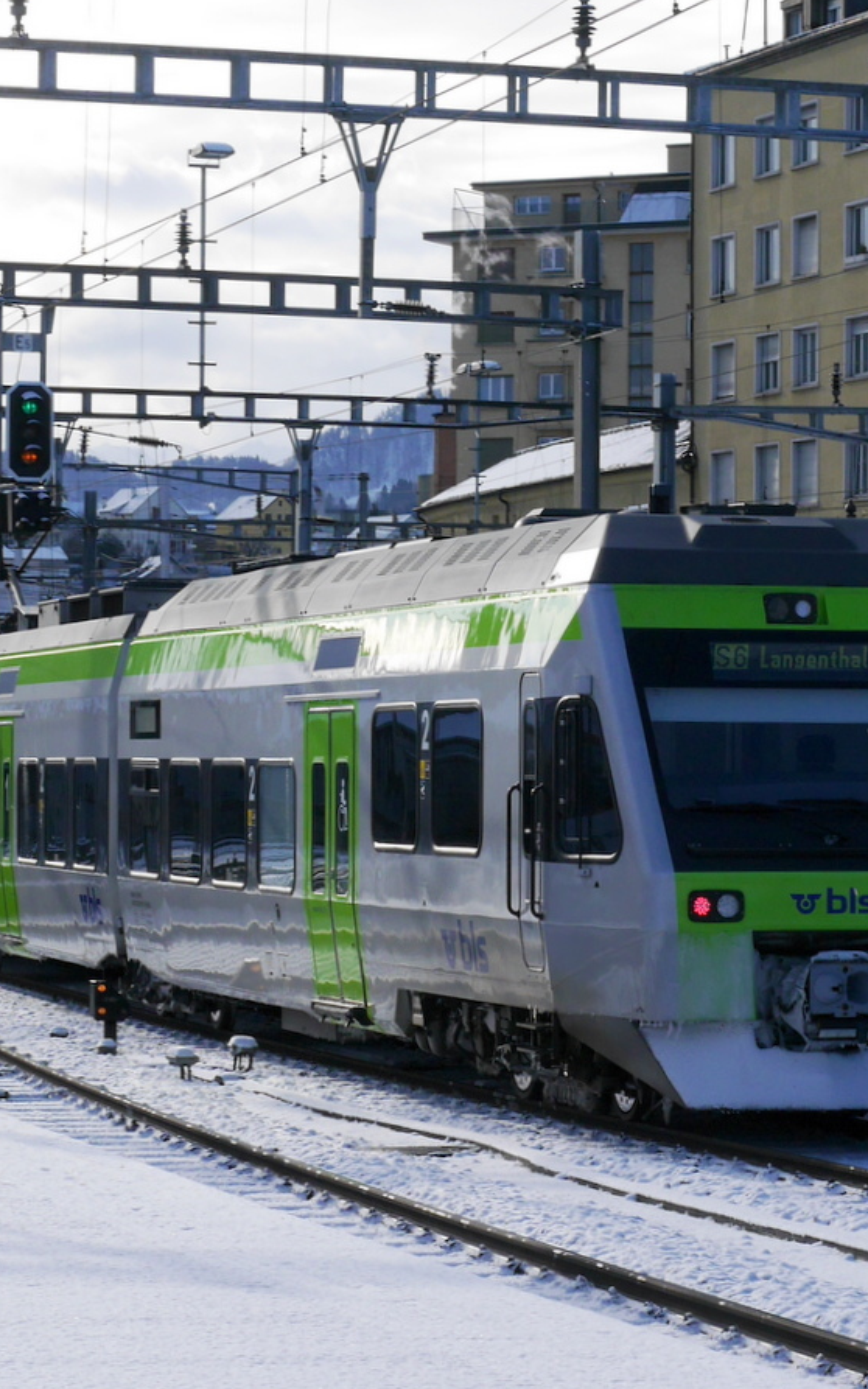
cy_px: 693
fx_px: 3672
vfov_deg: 21.4
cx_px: 418
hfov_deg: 13.5
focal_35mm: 97
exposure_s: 1/320
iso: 160
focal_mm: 34
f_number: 10
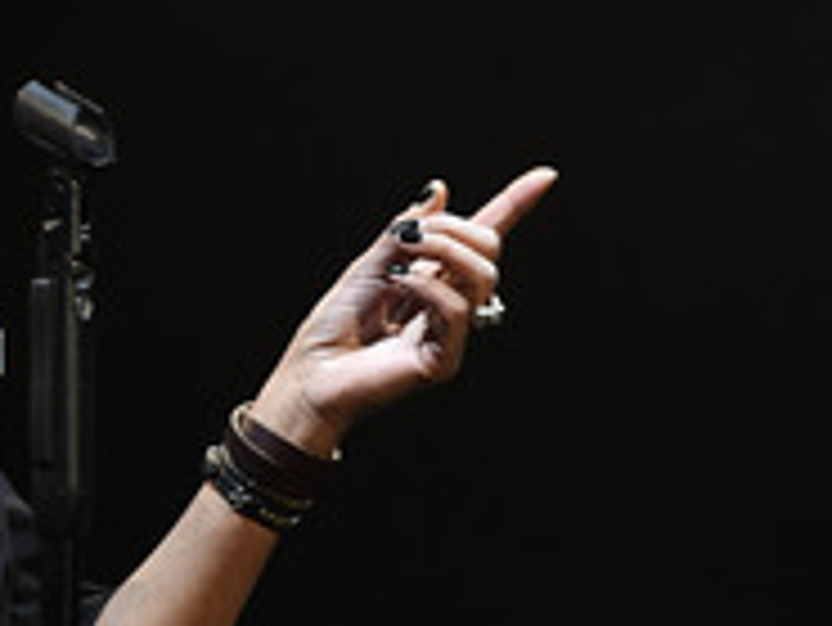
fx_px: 11280
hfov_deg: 4.2
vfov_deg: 3.2
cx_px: -47
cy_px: 234
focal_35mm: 469
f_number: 3.5
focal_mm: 200
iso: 1600
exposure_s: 1/160
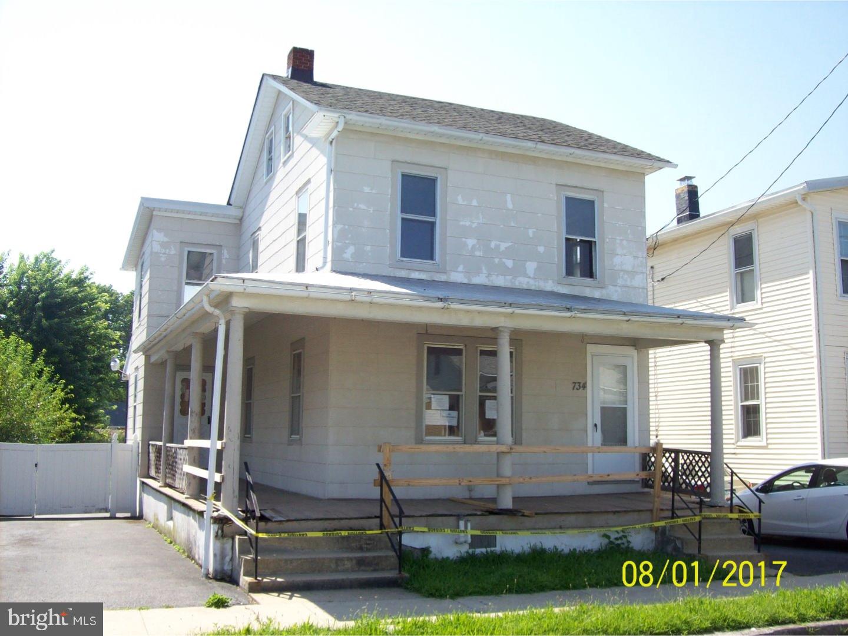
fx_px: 882
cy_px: 318
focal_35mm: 36
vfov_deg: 39.7
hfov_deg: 51.4
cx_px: 424
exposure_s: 1/273
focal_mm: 6
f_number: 4.8
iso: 80
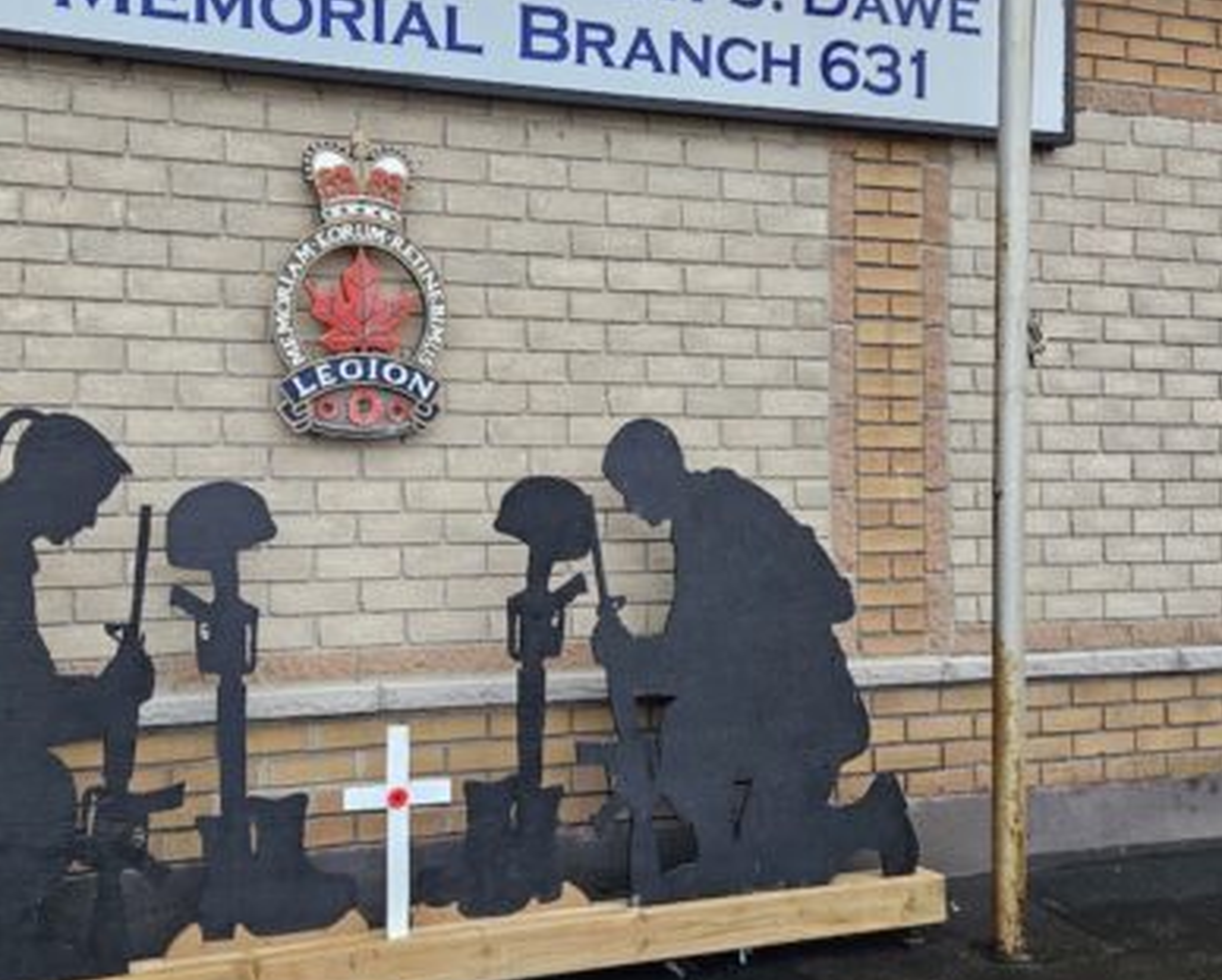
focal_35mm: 37
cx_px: 400
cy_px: 470
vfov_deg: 40.2
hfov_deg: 48.2
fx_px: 1339
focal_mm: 5.4
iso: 200
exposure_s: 1/207
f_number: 1.8
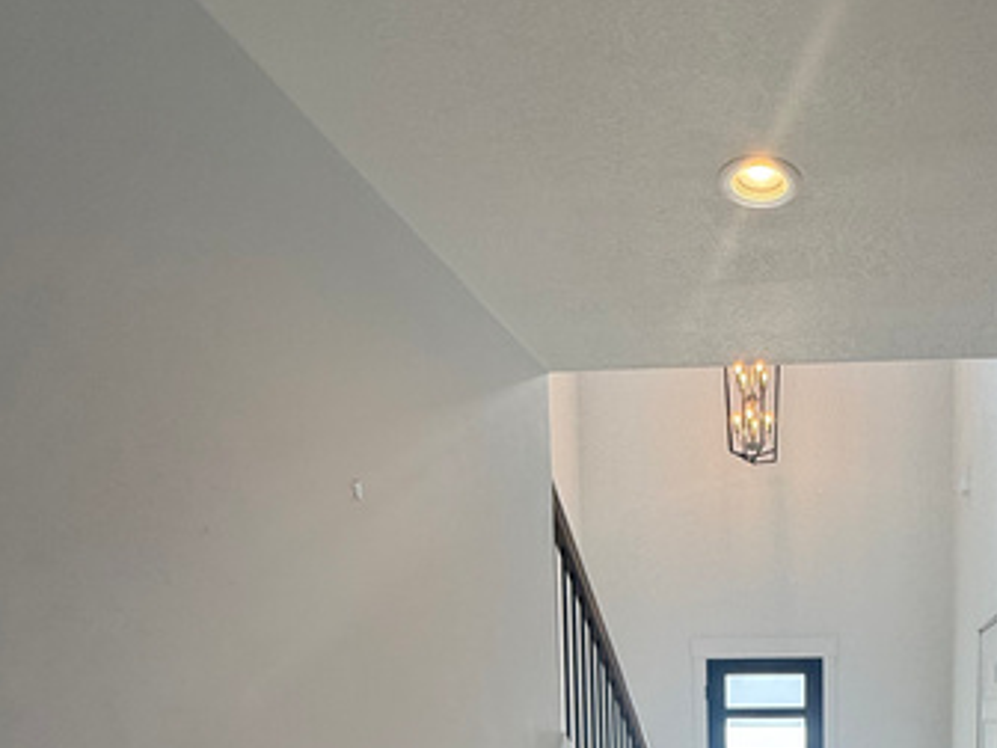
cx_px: 822
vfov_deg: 37.8
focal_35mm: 32
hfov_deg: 52.5
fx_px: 922
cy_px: 798
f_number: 2.2
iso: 64
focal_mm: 2.22
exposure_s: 1/218
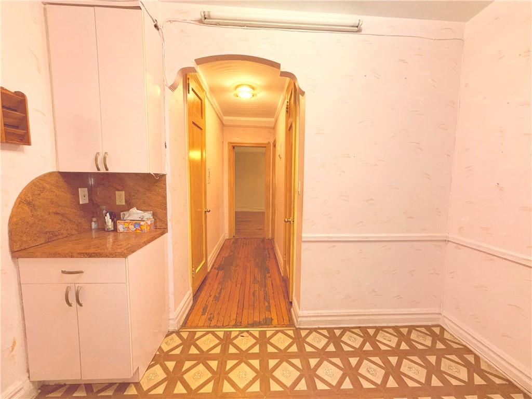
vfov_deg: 85.7
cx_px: 266
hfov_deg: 102.1
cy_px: 200
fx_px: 215
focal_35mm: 14
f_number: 2.2
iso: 100
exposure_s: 1/60
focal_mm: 2.22
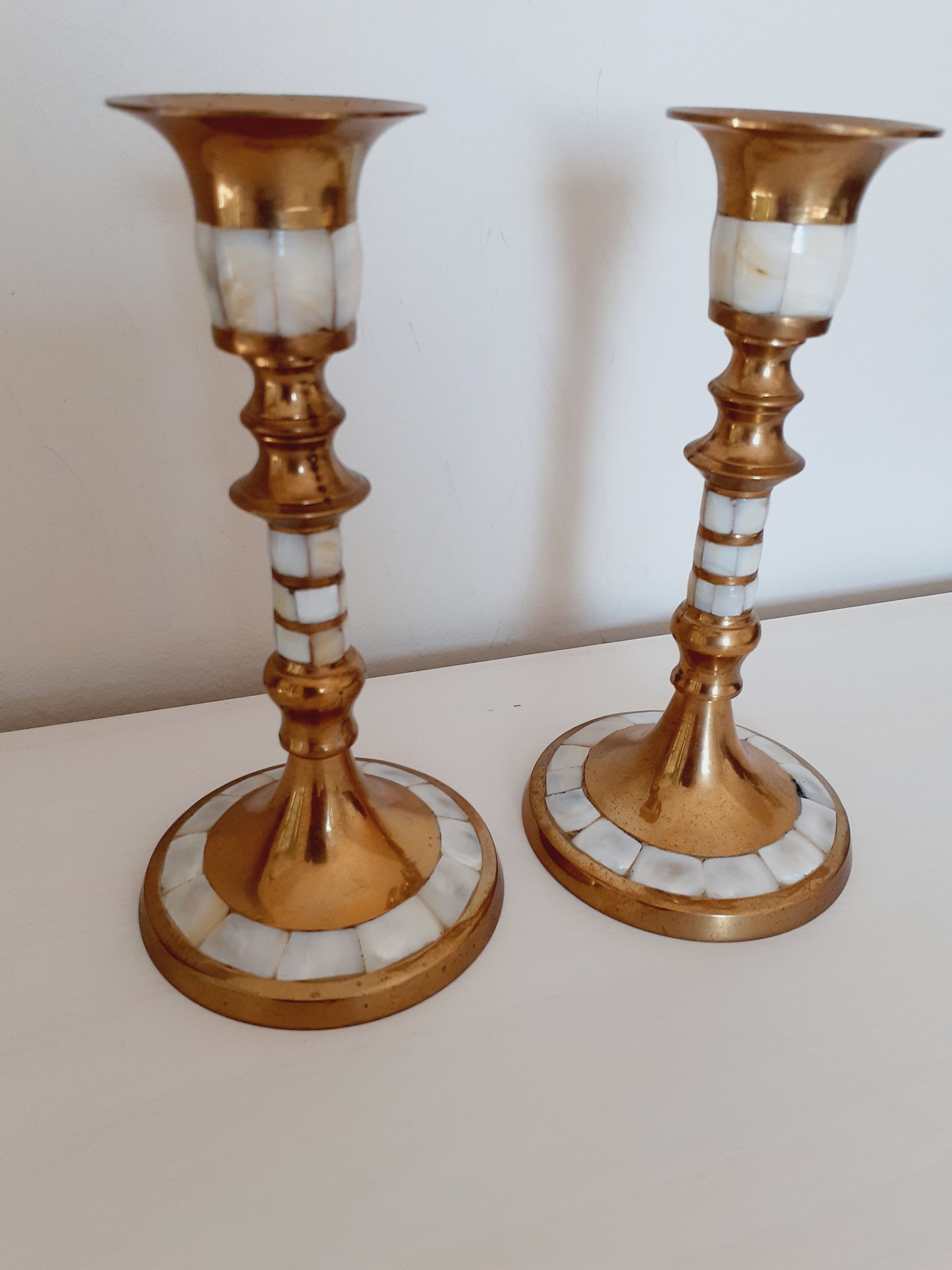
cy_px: 635
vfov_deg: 65.3
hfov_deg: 51.4
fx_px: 990
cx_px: 476
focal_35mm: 27
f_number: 1.9
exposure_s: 1/111
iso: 40
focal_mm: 3.6
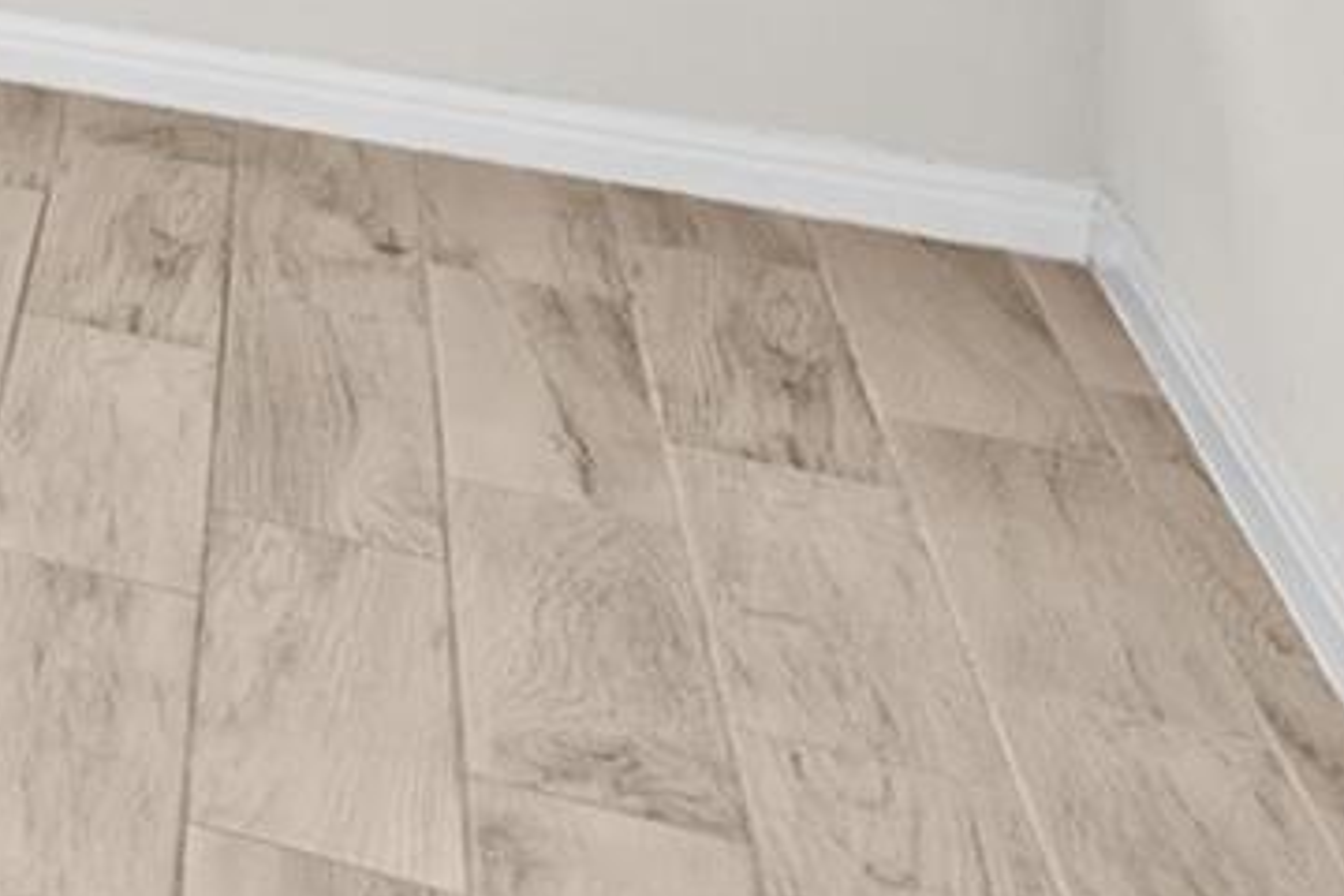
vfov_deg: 12.8
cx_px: -2300
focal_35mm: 91
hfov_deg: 12.9
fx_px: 3397
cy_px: -991
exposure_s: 1/1.67
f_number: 9
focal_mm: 16
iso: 320
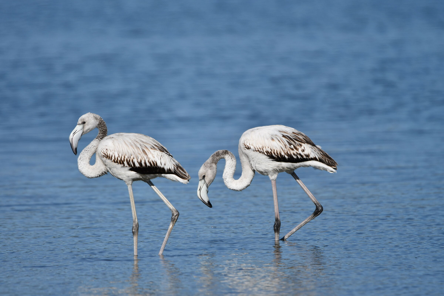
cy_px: 148
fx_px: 11099
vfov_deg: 1.5
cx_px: 222
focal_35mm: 900
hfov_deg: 2.3
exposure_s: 1/1250
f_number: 6.3
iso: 100
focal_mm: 600
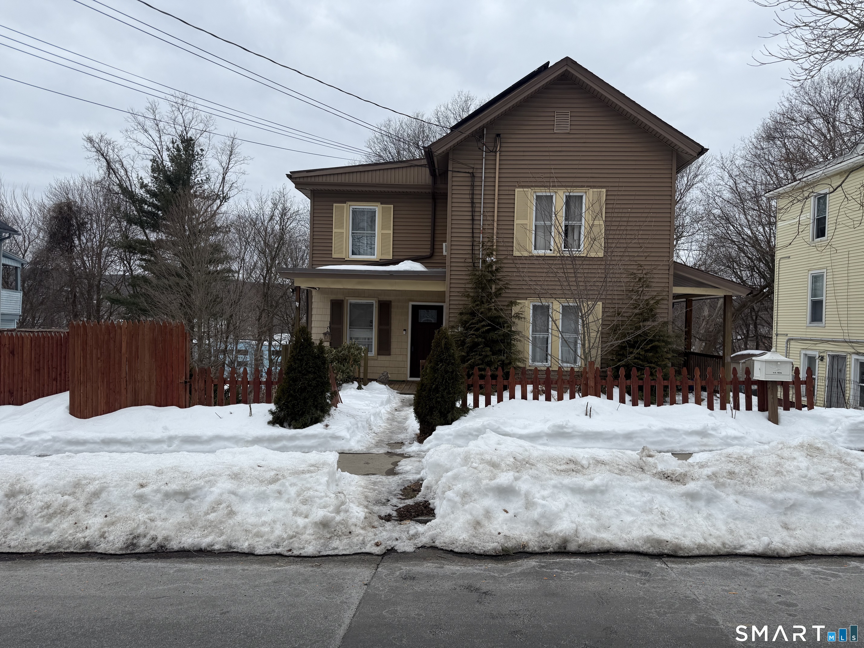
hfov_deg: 71.6
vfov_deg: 56.8
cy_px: 324
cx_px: 432
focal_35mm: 24
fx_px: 599
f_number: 1.78
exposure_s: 1/3759
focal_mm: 6.76
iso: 80
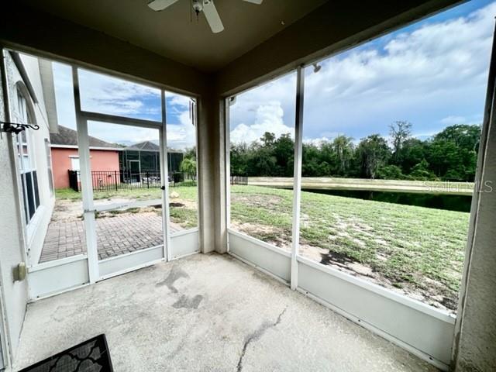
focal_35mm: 13
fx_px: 186
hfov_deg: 106.2
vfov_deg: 89.9
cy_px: 186
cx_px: 248
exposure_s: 1/815
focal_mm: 1.57
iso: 32
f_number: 1.8
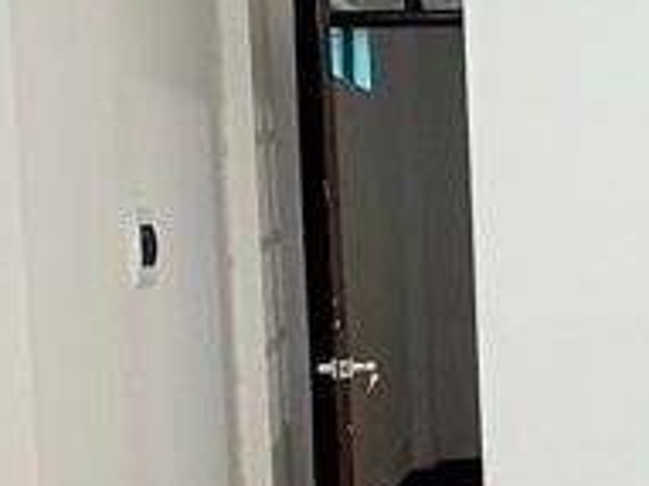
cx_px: 799
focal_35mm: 75
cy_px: 289
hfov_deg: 23.5
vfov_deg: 19.6
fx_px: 1405
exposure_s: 1/99
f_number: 2.2
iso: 125
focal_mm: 2.22
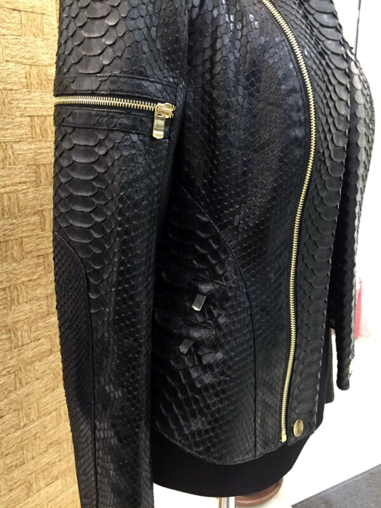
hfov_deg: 48.2
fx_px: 426
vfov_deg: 61.7
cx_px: 190
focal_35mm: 29
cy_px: 254
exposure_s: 1/35
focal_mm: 4.15
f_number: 2.2
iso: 250
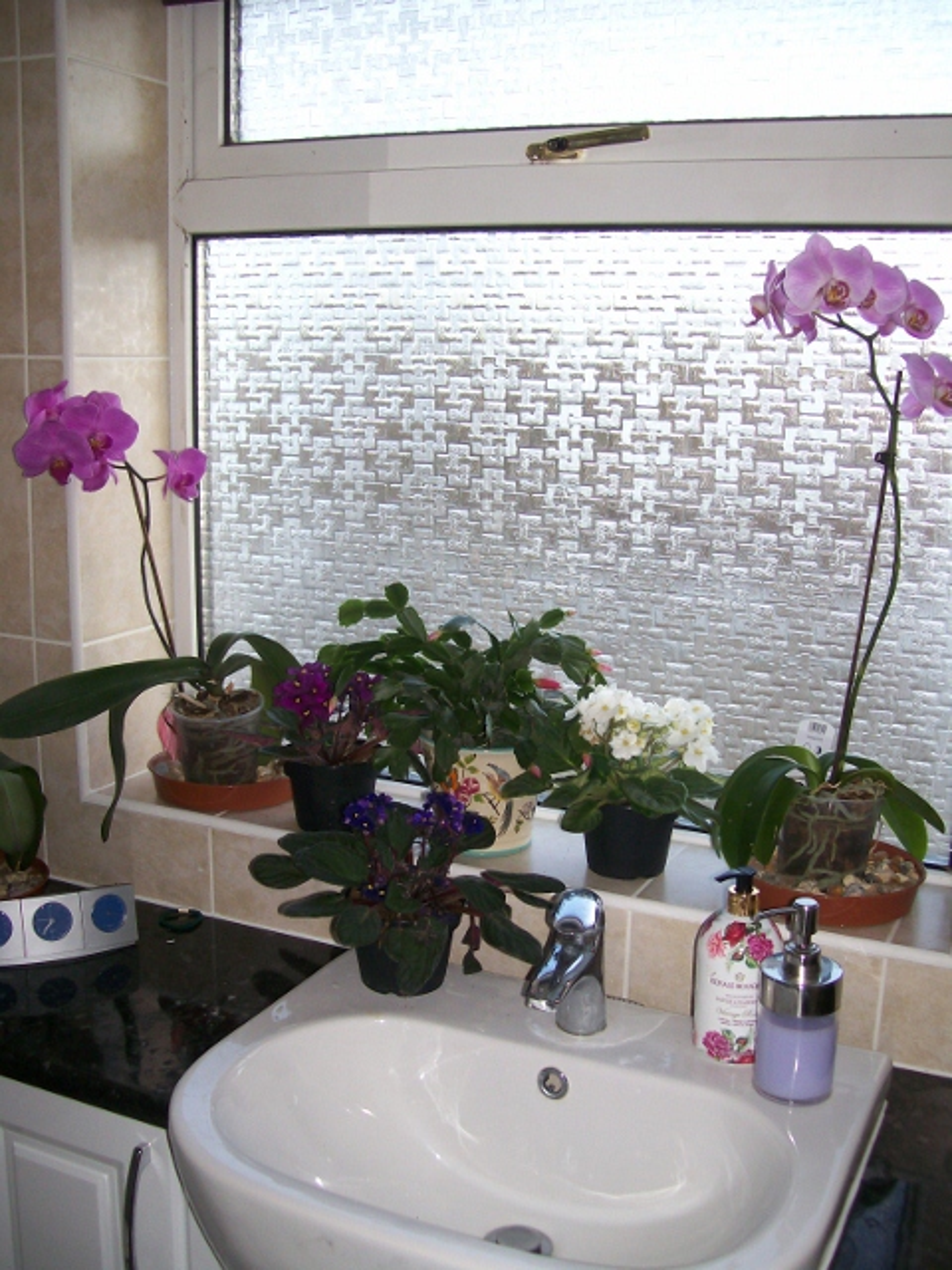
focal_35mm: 36
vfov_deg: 51.4
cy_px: 635
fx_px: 1320
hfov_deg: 39.7
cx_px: 476
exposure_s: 1/144
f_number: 2.7
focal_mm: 6
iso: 80
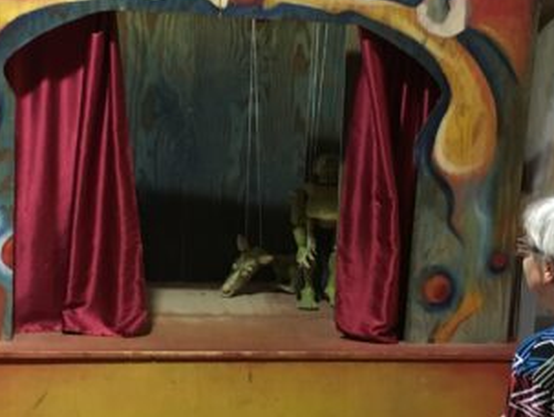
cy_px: 240
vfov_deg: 22.3
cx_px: 240
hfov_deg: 29.3
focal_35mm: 66
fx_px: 1058
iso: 400
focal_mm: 4.15
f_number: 2.2
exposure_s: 1/17
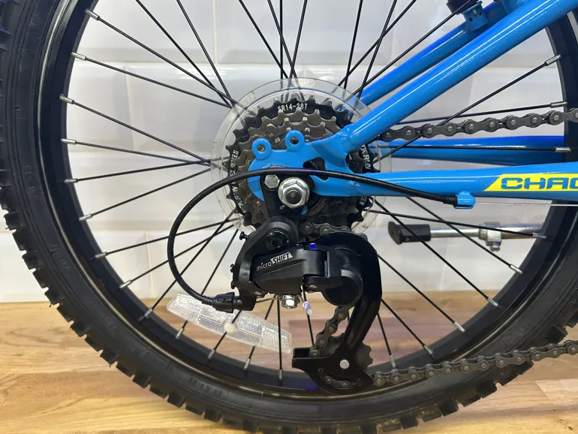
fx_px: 451
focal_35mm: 27
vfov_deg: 51.4
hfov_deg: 65.3
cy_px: 210
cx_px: 291
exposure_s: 1/100
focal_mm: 5.7
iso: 100
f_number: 1.5
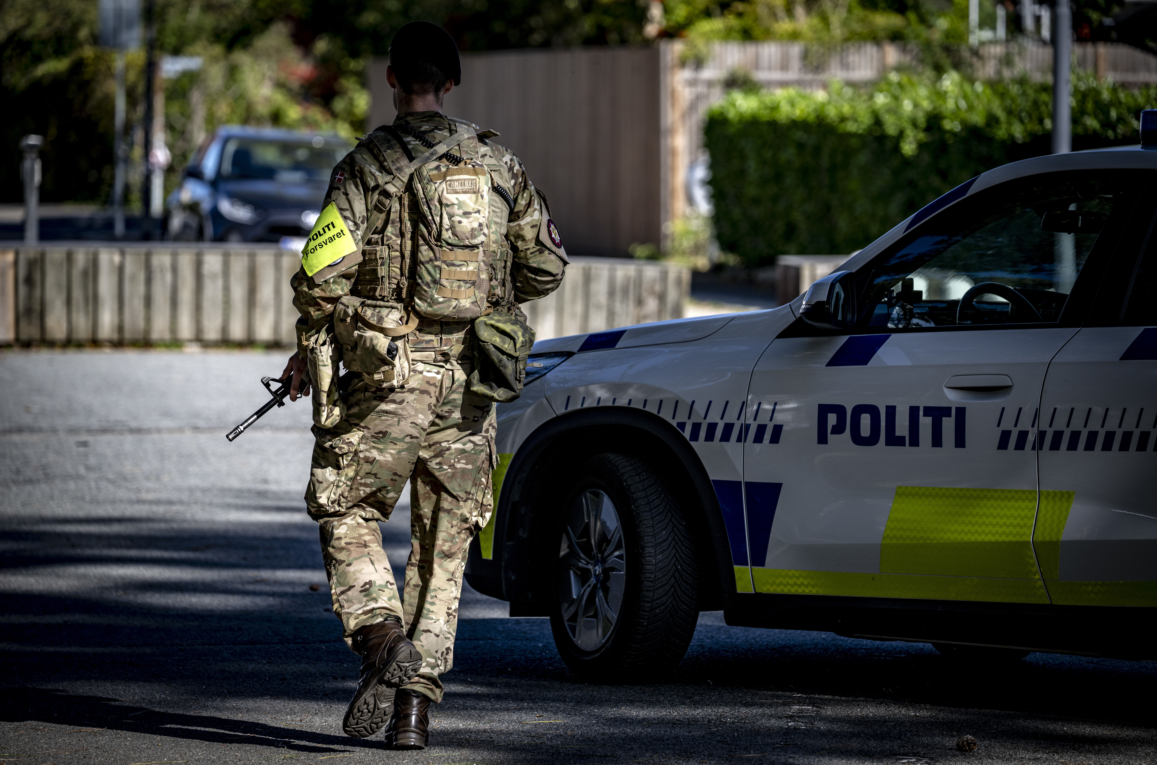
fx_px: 7373
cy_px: 382
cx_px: 578
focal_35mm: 230
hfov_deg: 9.0
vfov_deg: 5.9
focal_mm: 230
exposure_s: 1/1000
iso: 160
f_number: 5
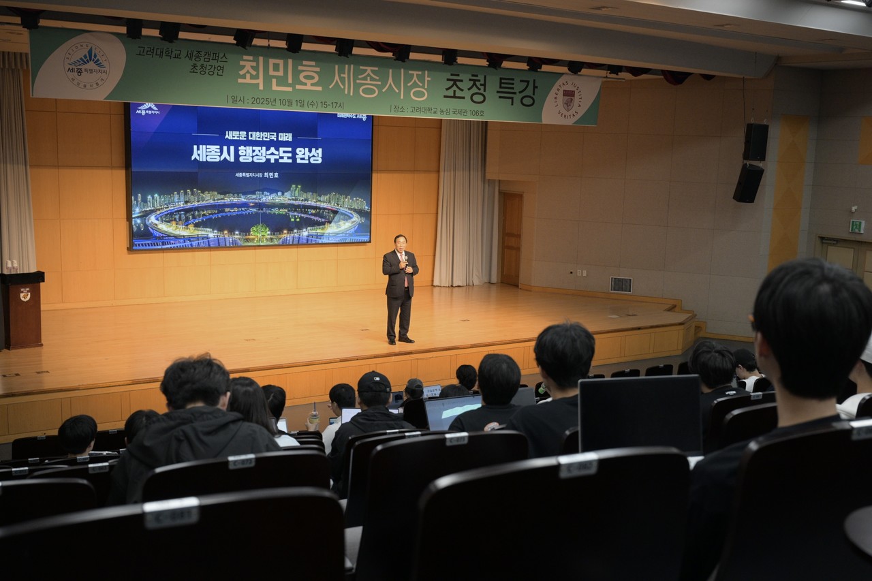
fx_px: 896
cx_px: 436
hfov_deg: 51.9
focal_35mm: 37
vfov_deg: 35.9
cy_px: 290
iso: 2000
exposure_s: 1/200
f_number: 5
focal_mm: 37
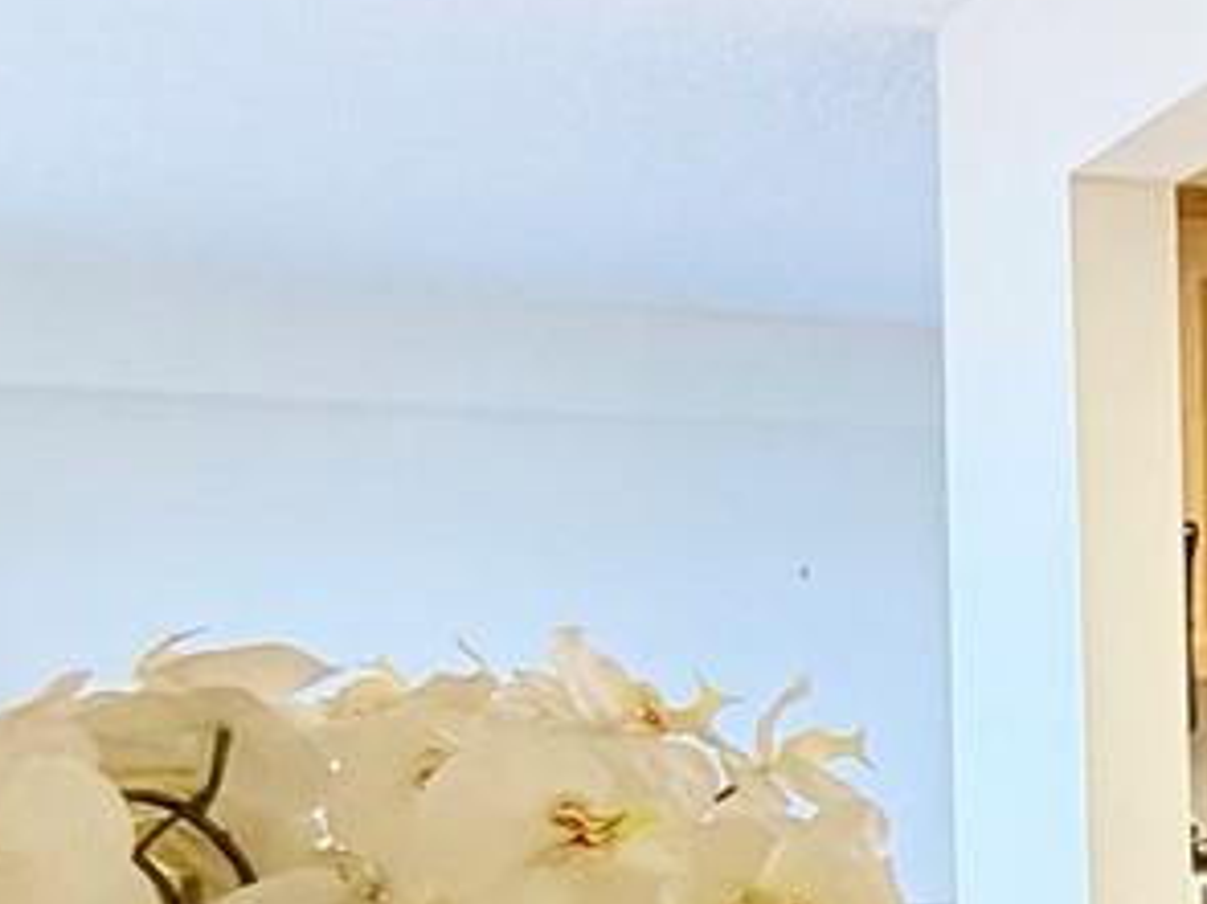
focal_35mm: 76
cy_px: 687
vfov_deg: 19.2
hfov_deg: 15.1
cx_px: 2880
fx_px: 2649
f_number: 2.2
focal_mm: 2.22
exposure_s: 1/120
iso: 200
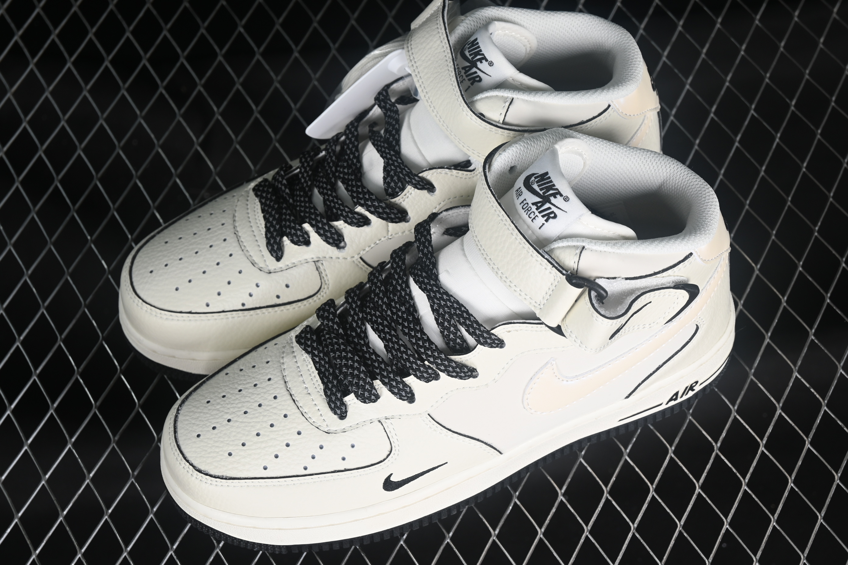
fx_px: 1767
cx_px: 424
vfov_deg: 18.2
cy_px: 282
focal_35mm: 75
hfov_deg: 27.0
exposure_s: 1/80
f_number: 7.1
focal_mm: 50
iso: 160
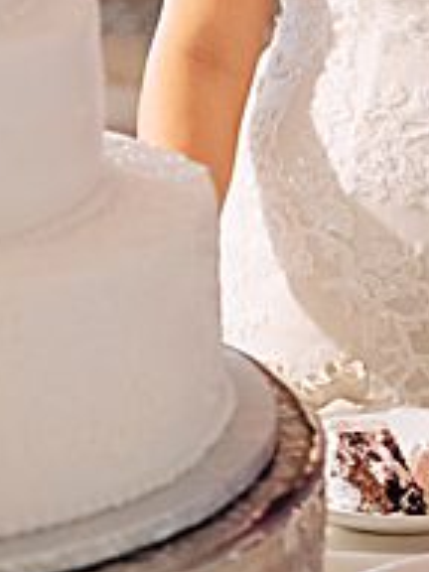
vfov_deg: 11.6
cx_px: 375
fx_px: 2726
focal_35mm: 165
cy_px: -219
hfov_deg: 9.0
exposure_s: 1/80
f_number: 1.8
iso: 640
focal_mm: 35
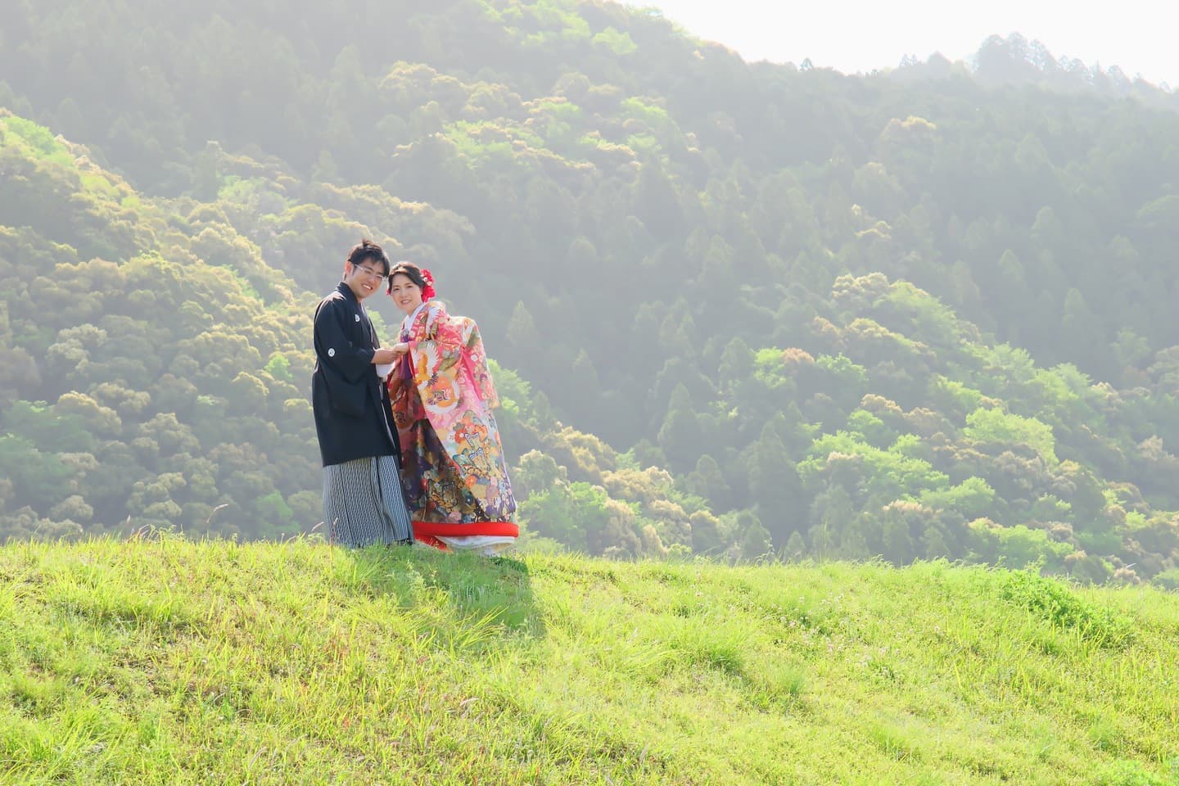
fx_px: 3930
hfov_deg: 17.1
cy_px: 393
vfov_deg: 11.4
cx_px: 590
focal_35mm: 120
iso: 800
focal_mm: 80
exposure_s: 1/200
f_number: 9
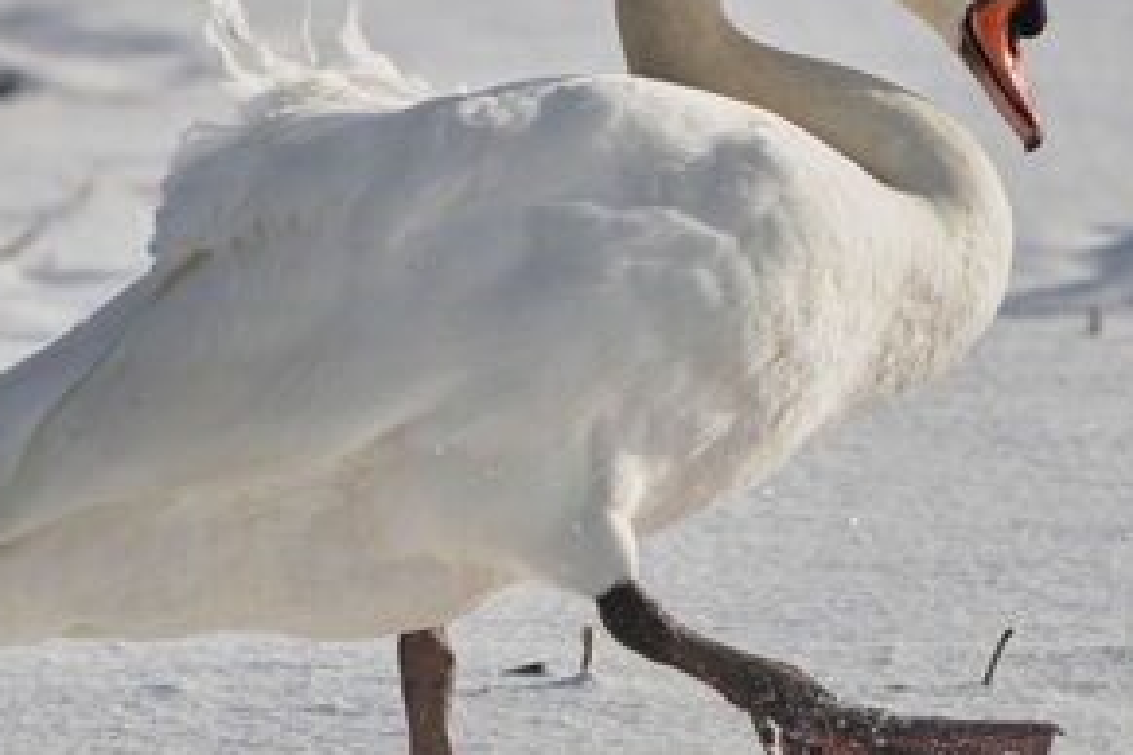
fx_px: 26529
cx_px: 459
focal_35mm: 843
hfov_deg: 2.4
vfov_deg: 1.6
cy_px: 337
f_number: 8
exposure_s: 1/1250
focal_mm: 534
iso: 125
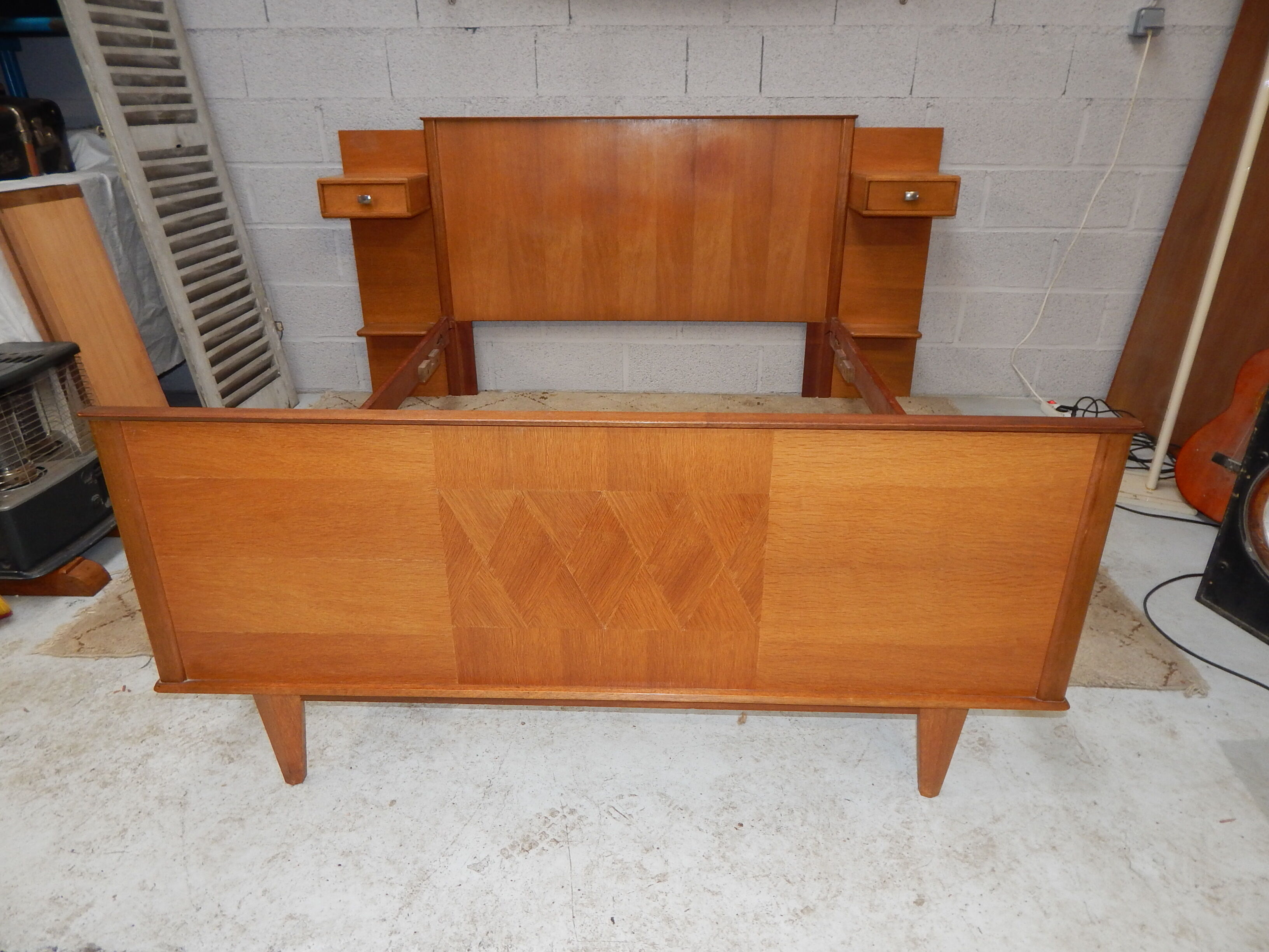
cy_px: 476
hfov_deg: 76.4
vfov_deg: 61.1
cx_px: 634
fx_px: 807
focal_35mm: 22
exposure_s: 1/30
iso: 200
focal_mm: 4
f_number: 3
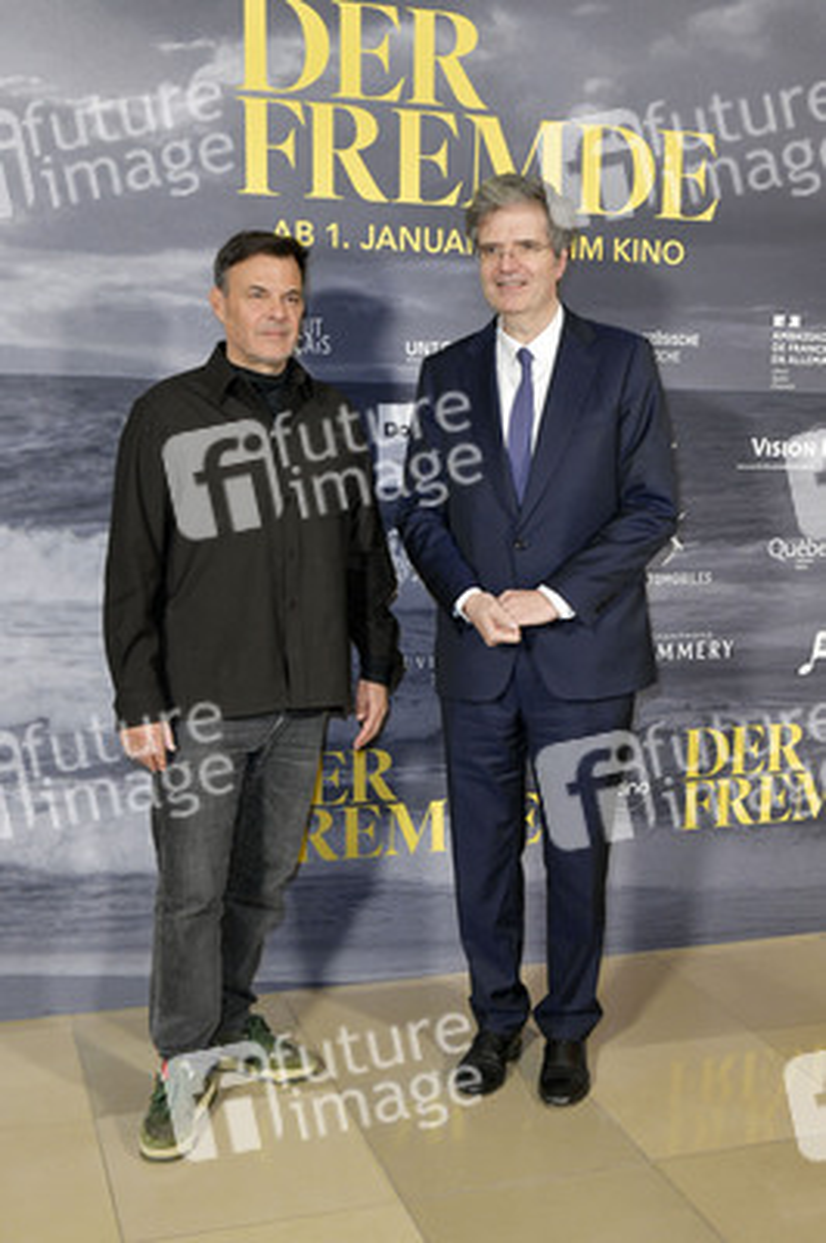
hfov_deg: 35.0
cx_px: 413
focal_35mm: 38
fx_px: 1310
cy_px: 622
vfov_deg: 50.7
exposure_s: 1/125
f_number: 5.6
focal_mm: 38
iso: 1600
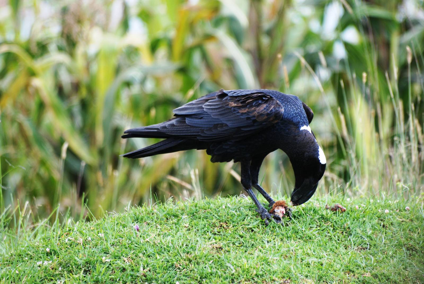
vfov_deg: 3.4
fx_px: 4776
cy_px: 142
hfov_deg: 5.1
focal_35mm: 405
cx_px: 212
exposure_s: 1/320
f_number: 5.6
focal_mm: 270
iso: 400
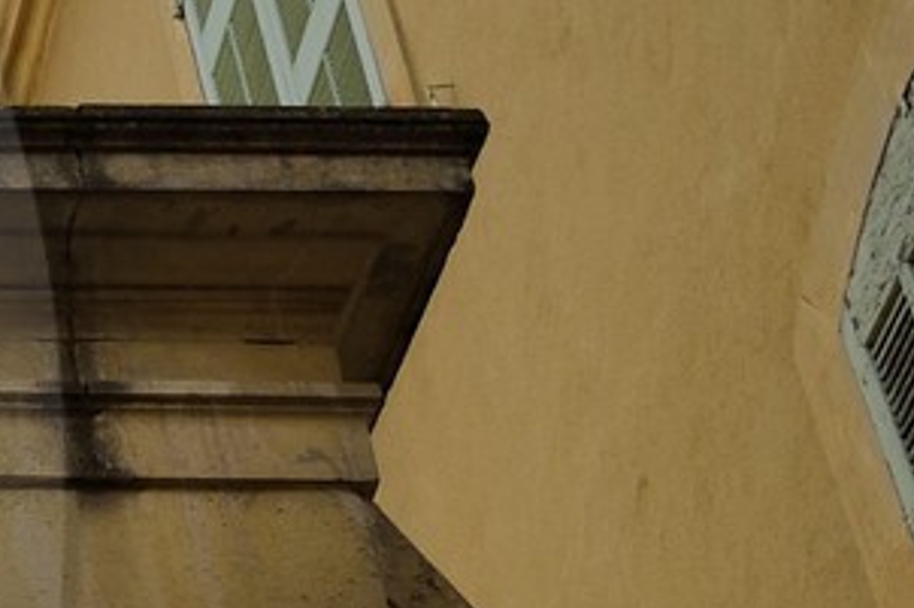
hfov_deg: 10.1
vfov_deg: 7.6
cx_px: -1183
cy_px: 490
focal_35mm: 180
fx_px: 4567
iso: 200
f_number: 11
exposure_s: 1/250
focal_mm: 34
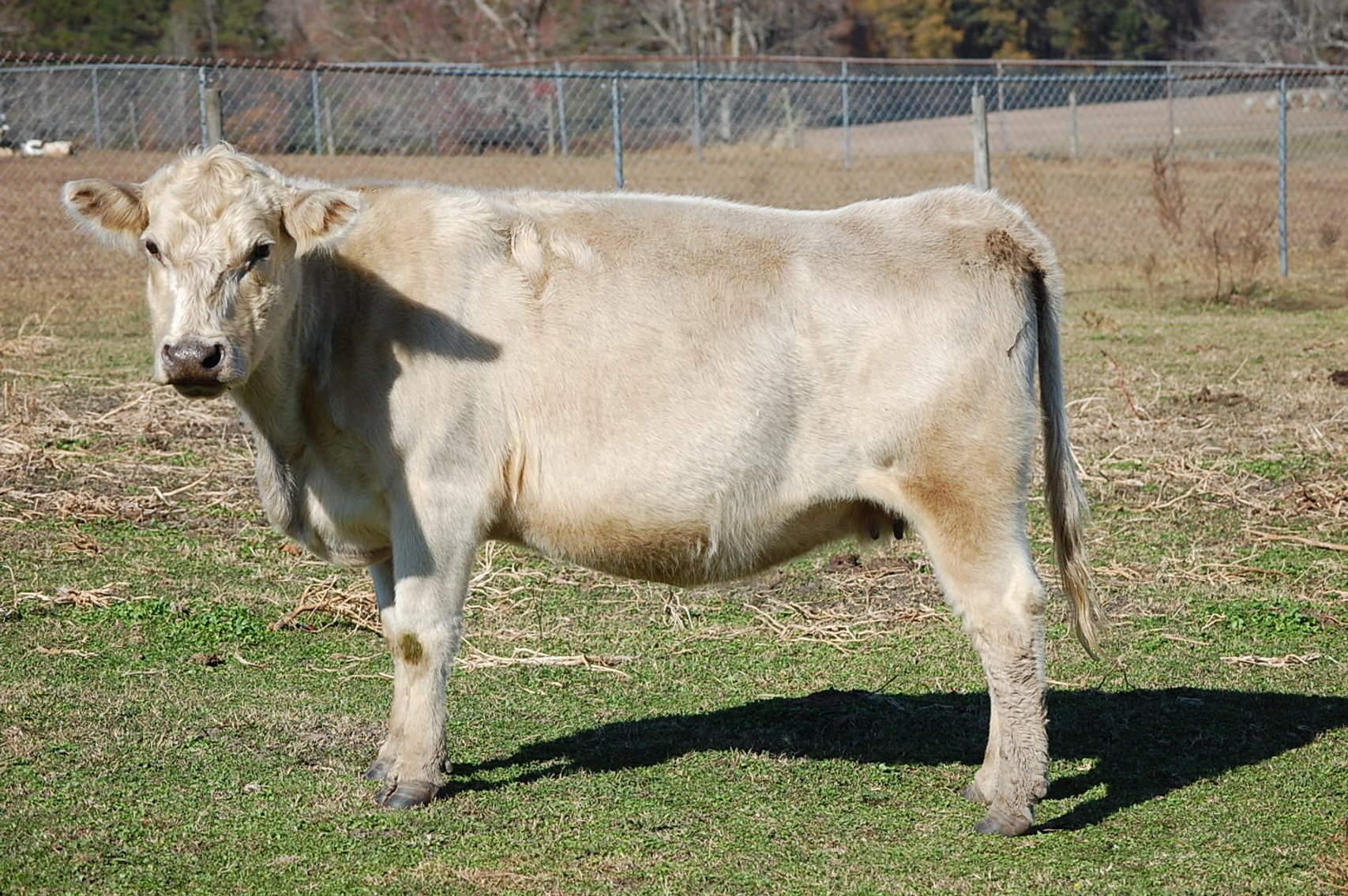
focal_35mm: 123
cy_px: 448
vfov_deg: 11.1
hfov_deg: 16.7
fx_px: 4602
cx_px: 674
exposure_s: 1/800
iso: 200
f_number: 7.1
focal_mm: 82
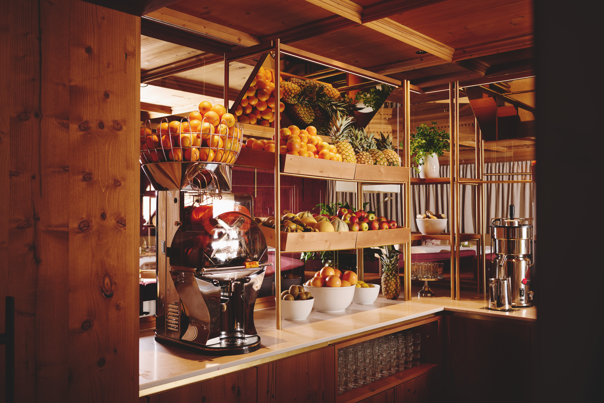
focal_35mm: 35
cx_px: 302
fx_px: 587
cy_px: 202
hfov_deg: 54.4
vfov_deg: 37.9
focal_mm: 35
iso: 100
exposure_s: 1/80
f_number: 4.5
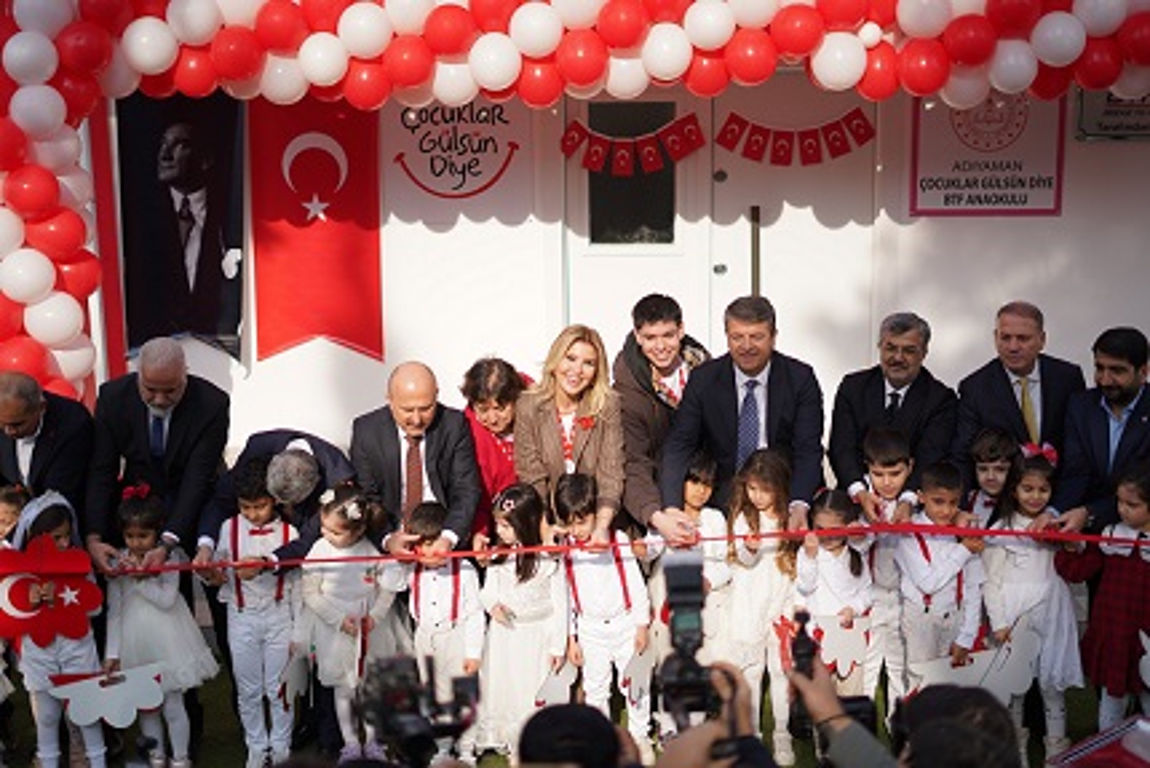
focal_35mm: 50
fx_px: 1598
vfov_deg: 27.0
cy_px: 384
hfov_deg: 39.6
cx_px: 575
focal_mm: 50
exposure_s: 1/2500
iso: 100
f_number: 1.8
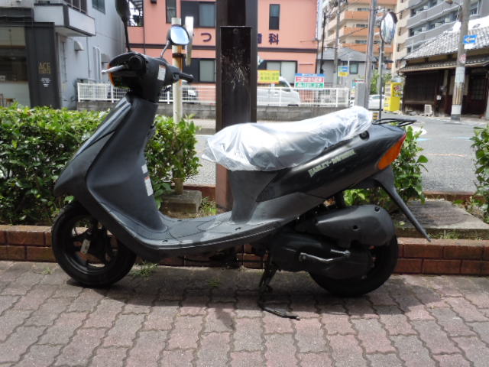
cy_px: 184
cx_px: 244
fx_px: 396
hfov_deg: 63.4
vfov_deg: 49.7
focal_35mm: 28
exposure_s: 1/250
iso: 100
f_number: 3.7
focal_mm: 5
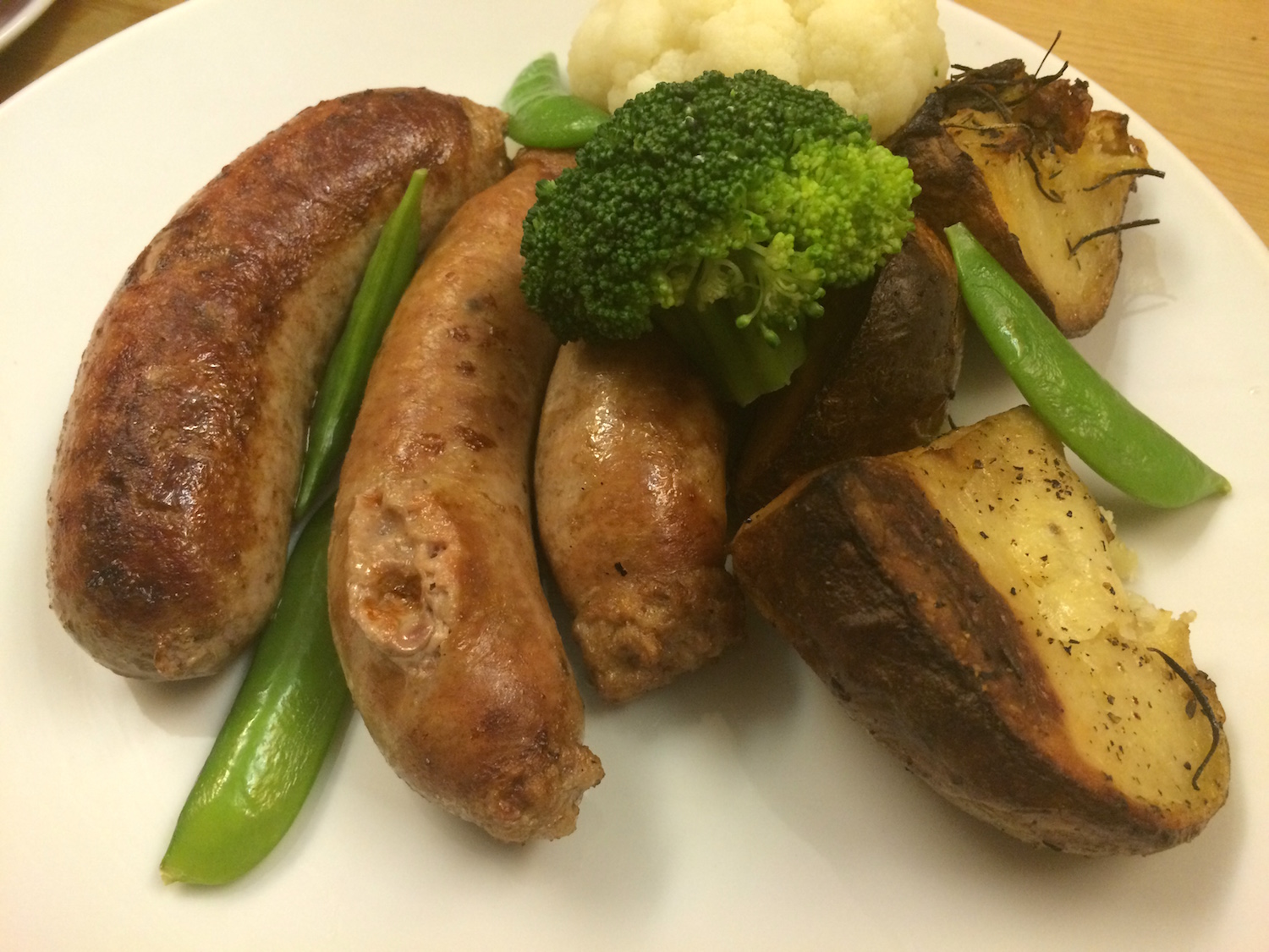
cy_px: 476
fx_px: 1063
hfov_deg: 61.7
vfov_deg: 48.2
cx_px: 634
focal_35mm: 29
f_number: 2.2
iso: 250
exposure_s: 1/30
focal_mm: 4.15
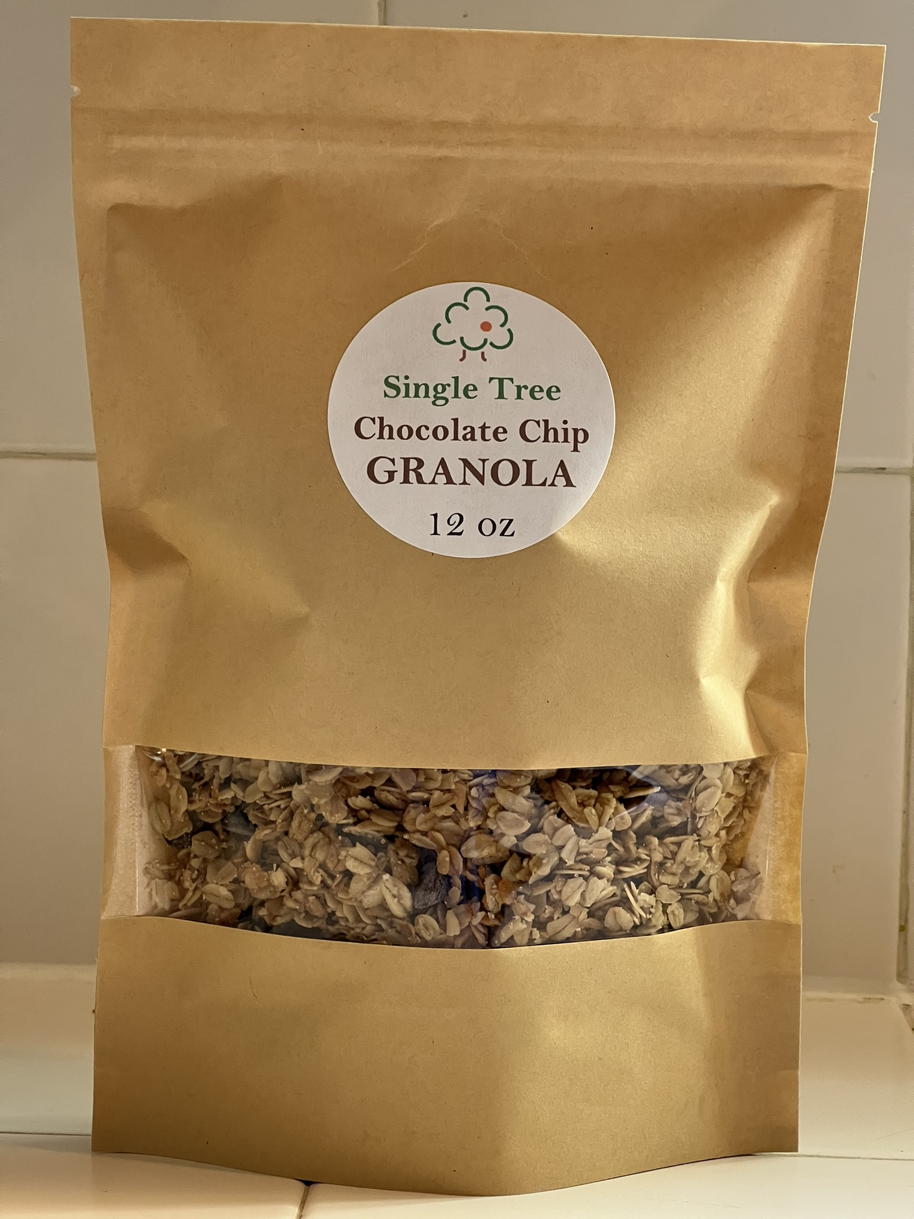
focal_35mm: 77
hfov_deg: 19.1
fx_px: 2711
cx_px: 457
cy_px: 610
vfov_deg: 25.3
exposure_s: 1/60
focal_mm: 9
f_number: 2.8
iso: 250
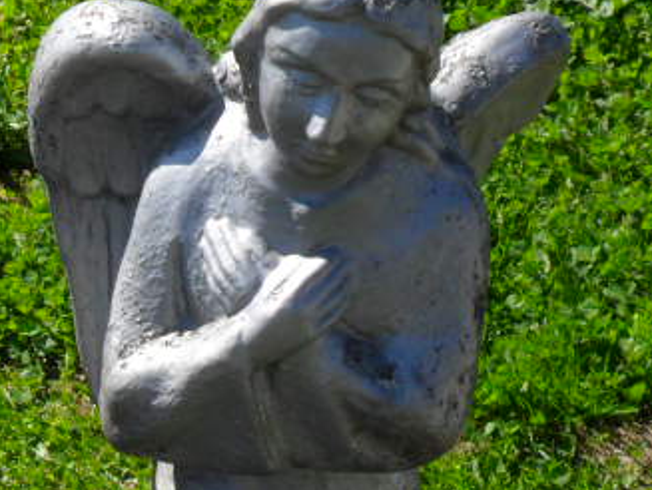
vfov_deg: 7.5
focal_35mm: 197
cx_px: -179
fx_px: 3715
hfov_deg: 9.9
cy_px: 612
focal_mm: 11.2
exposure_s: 1/350
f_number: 5.6
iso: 100
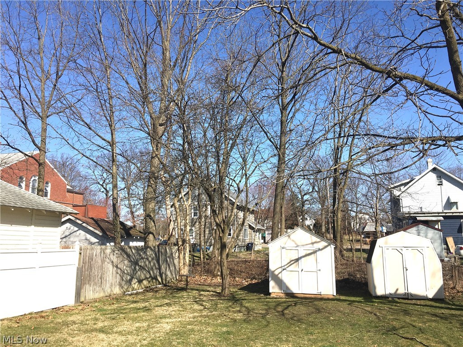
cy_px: 174
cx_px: 232
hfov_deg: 61.7
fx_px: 388
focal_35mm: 29
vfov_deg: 48.2
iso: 25
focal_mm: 4.15
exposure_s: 1/2262
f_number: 2.2
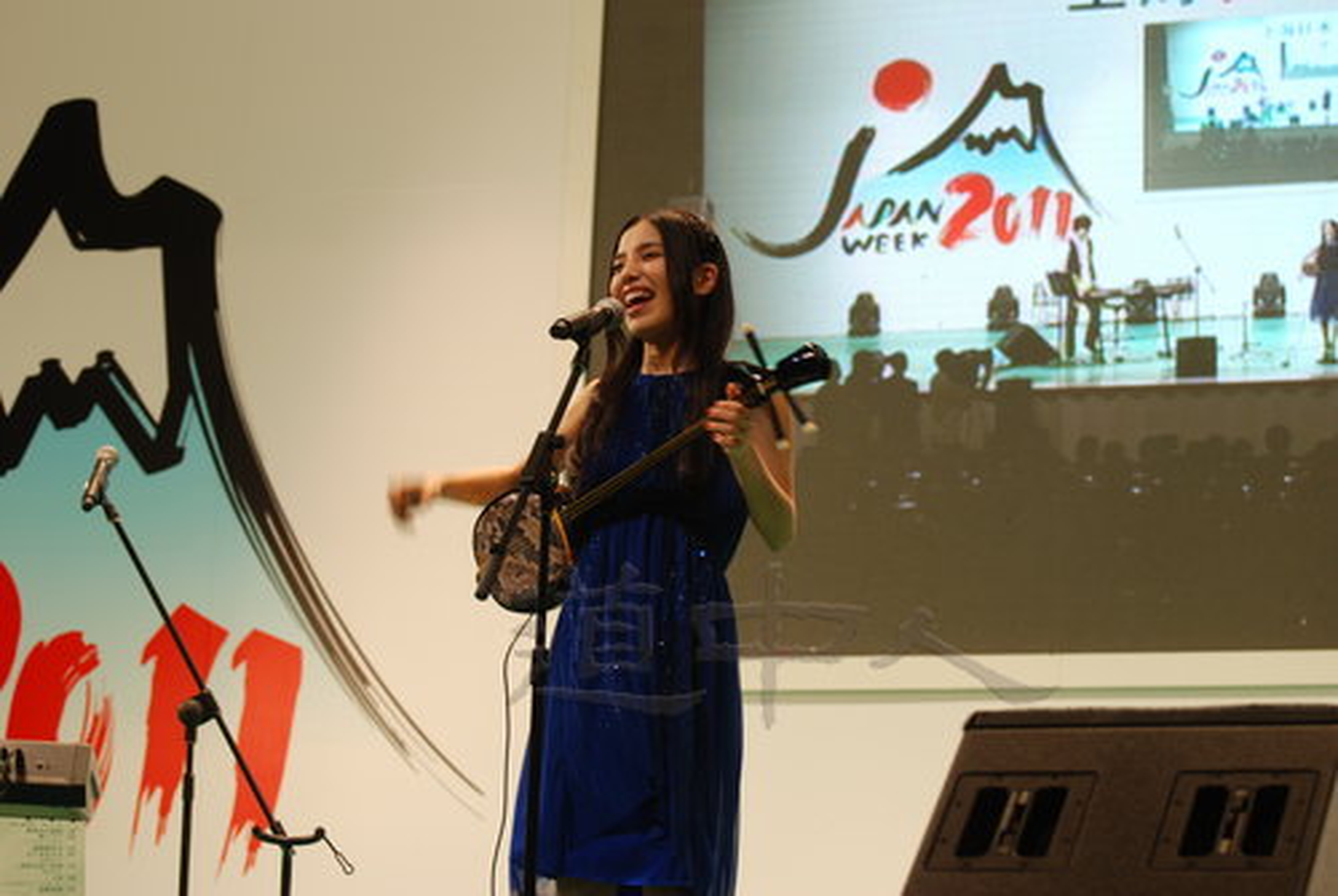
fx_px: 3908
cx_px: 669
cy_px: 448
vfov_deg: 13.1
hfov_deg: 19.4
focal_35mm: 105
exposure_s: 1/40
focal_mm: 70
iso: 100
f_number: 4.5
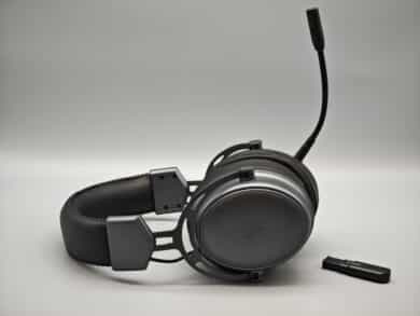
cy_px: 158
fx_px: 911
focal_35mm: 75
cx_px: 210
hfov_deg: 26.0
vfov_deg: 19.7
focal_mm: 12.28
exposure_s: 1/100
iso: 50
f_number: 1.8
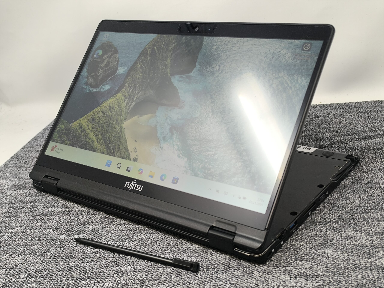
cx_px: 192
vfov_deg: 31.5
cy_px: 144
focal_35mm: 46
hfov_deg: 41.2
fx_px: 510
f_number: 1.65
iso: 125
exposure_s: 1/100
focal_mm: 6.14
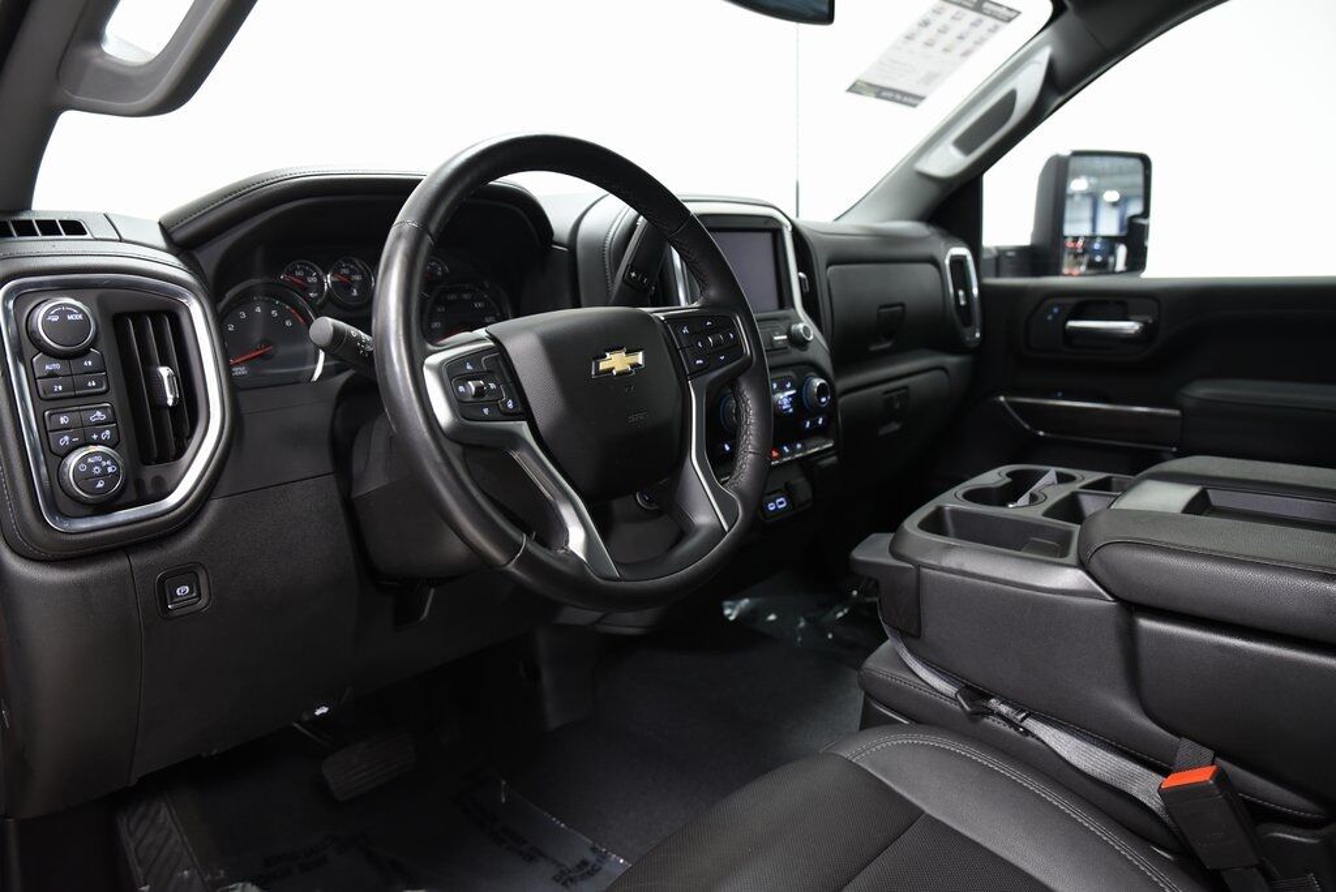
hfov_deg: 73.7
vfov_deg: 53.2
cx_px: 668
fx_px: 891
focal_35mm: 24
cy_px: 446
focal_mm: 24
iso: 1600
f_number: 4
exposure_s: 1/15
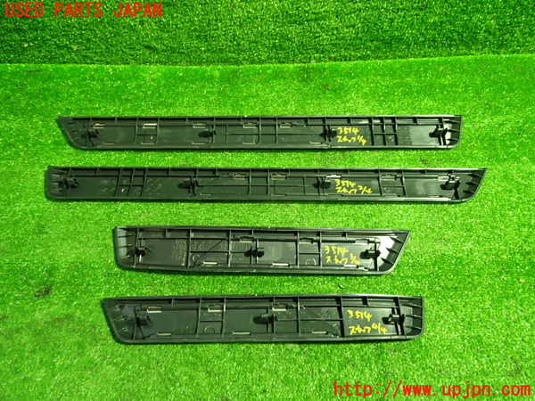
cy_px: 200
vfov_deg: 46.8
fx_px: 464
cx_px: 268
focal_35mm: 30
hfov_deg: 60.0
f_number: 2.3
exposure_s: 1/30
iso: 500
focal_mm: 5.4
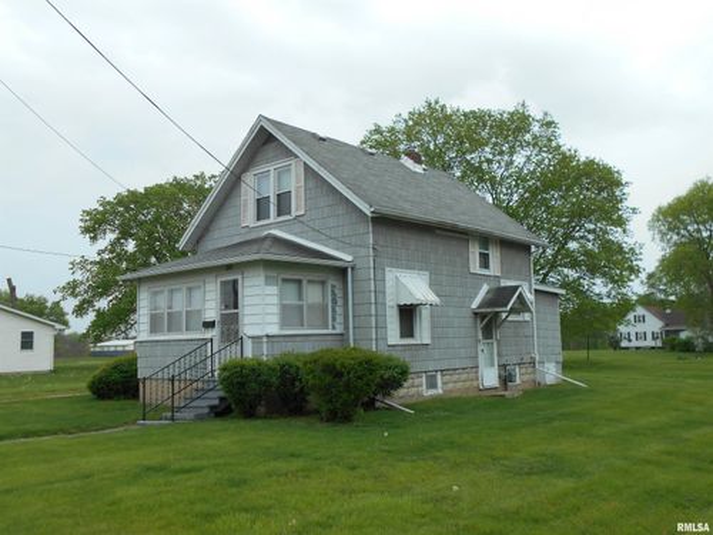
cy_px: 268
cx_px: 356
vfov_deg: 44.2
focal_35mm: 32
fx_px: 659
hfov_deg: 56.8
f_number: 3.6
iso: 80
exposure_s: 1/500
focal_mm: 5.8
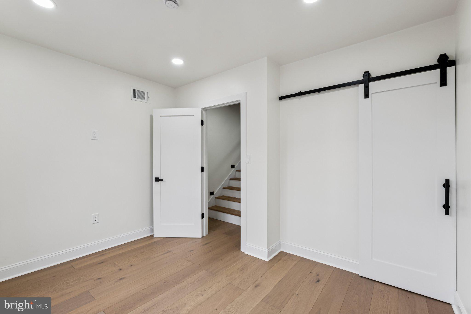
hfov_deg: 100.4
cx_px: 236
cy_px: 157
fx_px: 196
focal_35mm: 15
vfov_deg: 77.3
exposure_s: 1/17
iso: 250
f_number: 8
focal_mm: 10
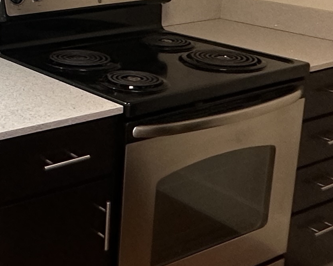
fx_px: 650
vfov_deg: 22.7
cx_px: -73
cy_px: 36
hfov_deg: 25.6
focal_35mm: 66
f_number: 2.2
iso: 250
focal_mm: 2.22
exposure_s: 1/120
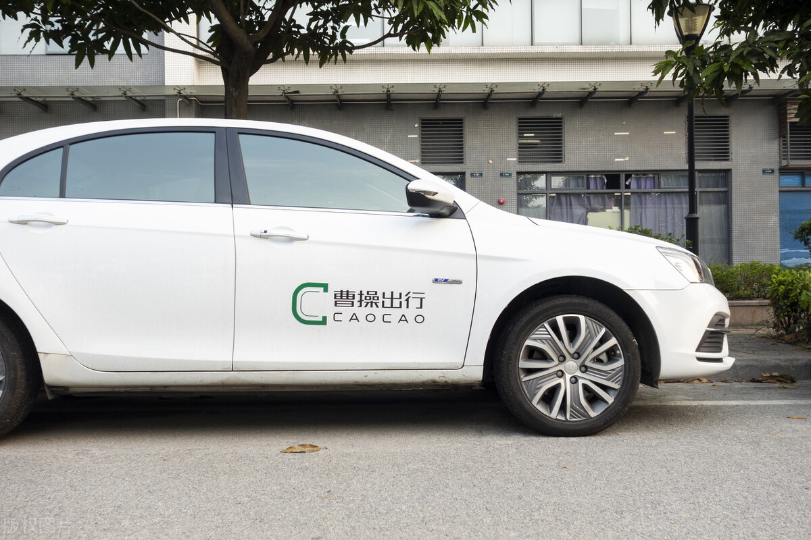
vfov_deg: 40.0
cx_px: 406
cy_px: 270
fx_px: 743
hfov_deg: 57.2
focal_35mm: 33
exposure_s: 1/60
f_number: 5
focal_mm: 12.32
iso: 100
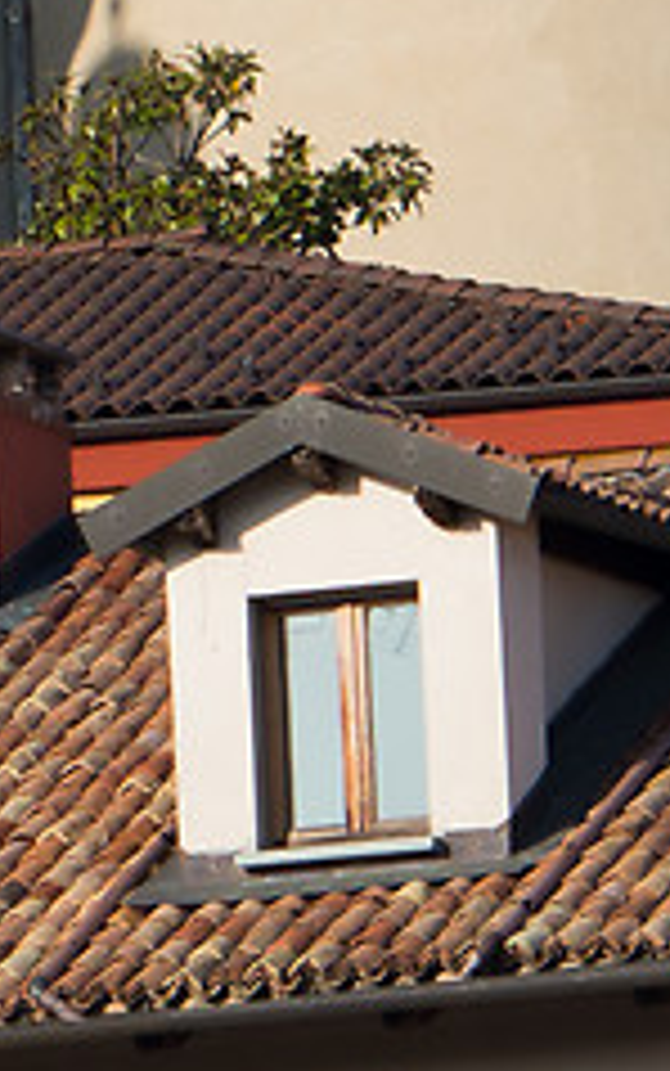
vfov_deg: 1.6
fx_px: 37467
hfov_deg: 1.0
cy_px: -857
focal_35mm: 1284
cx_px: -2064
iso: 100
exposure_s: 1/1600
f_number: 2.8
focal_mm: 125
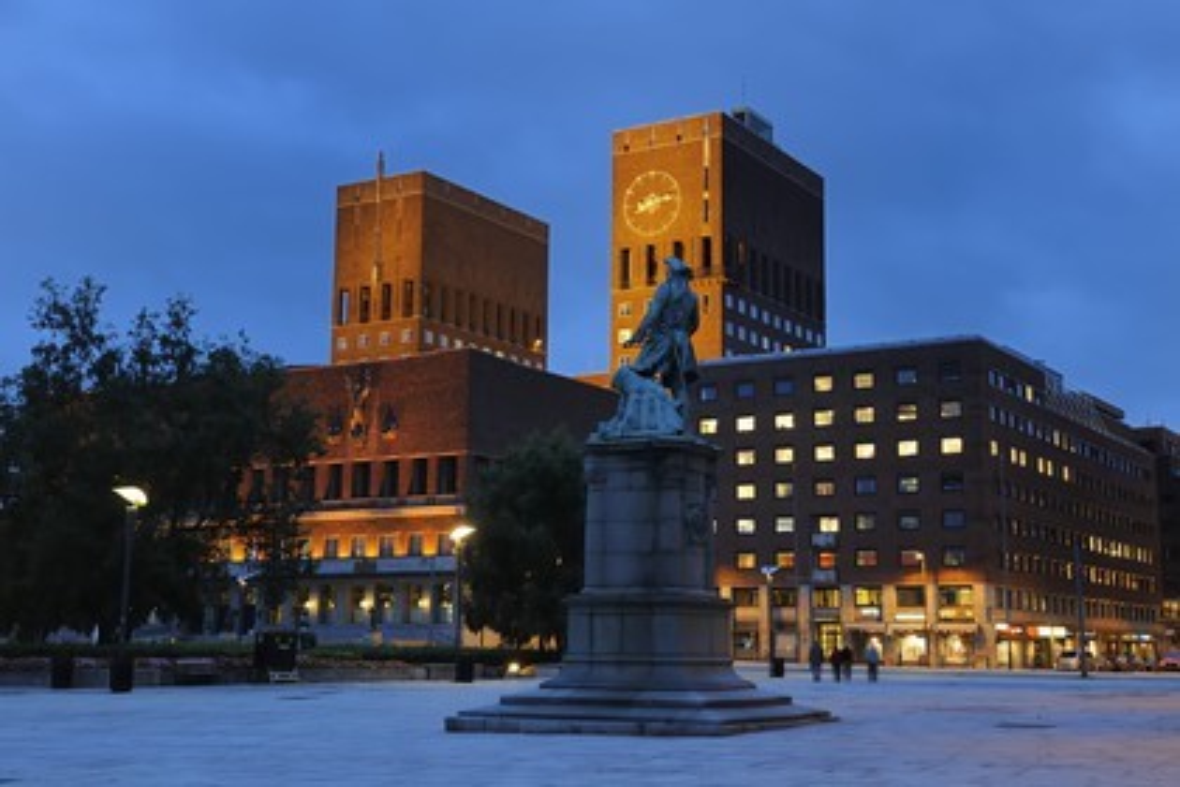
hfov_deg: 41.1
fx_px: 1573
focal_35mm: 48
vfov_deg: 28.1
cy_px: 394
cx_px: 590
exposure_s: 1
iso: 200
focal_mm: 48
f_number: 7.1
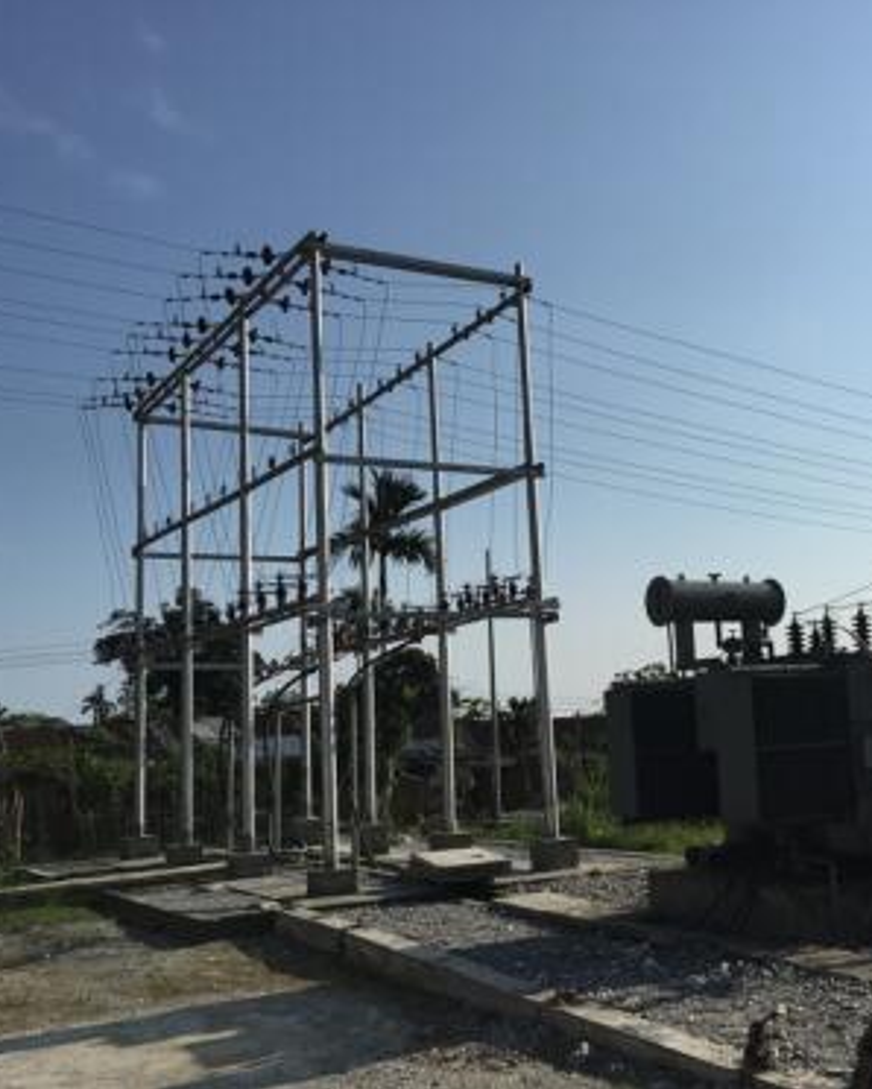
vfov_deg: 47.9
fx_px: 1225
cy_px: 543
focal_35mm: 38
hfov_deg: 38.1
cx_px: 664
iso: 25
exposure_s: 1/4049
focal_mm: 4.15
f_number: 2.2
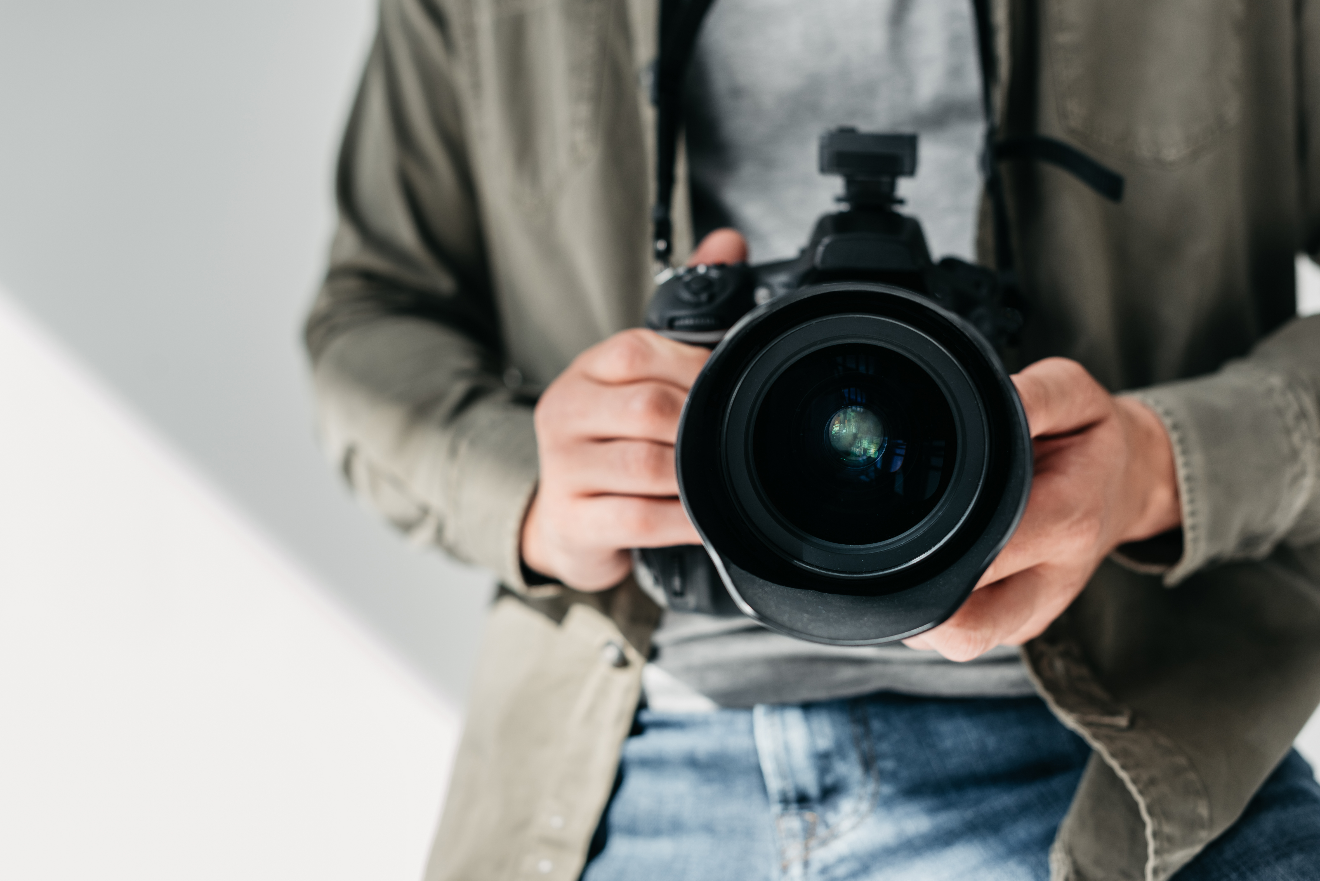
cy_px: 440
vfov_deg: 27.0
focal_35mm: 50
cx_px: 660
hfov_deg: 39.6
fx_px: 1834
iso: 125
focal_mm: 50
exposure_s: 1/250
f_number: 3.5
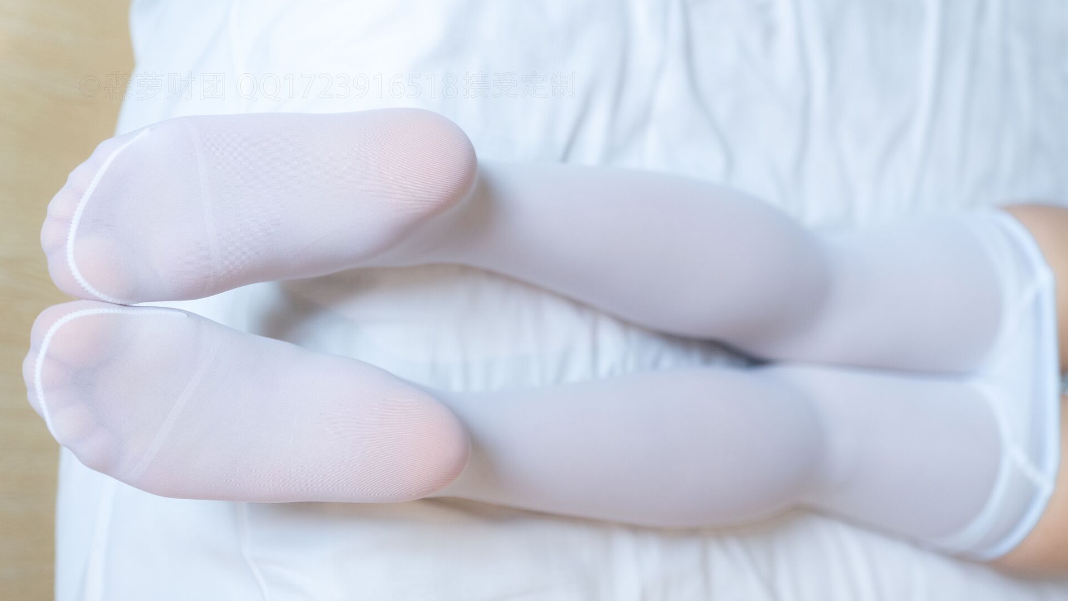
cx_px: 535
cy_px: 344
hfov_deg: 50.5
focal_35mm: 40
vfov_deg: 29.7
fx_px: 1133
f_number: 1.8
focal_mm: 25
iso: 400
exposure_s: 1/80
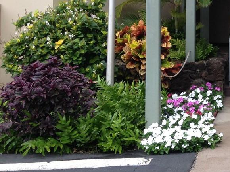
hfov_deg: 19.8
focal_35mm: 91
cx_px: 298
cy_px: -10
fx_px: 605
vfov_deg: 15.8
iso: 50
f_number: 2.4
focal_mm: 4.12
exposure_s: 1/198
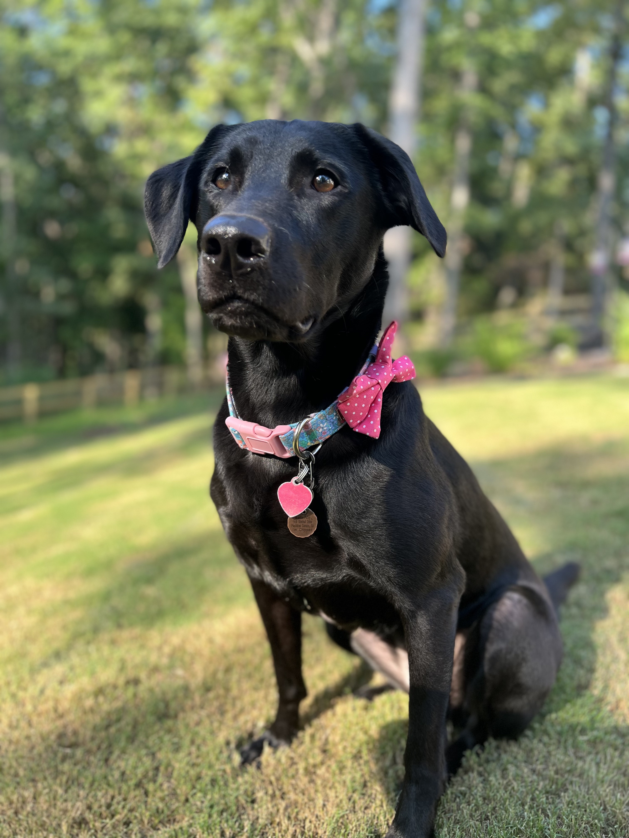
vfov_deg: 67.3
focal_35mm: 26
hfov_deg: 53.1
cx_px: 314
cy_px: 419
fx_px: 630
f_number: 1.5
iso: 50
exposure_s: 1/413
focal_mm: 5.7
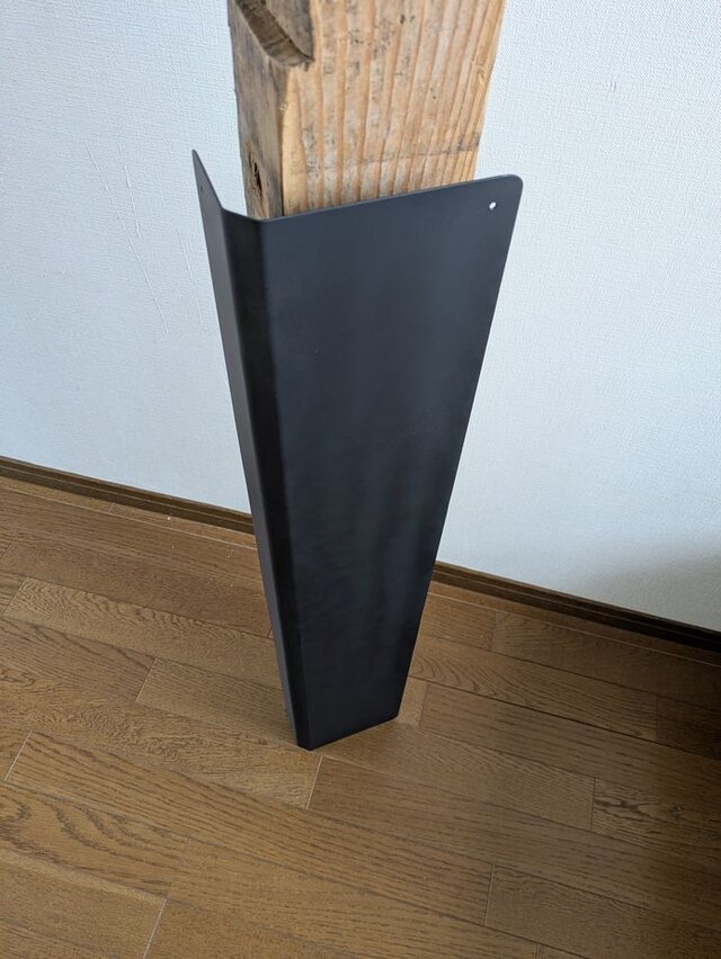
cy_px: 480
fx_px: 694
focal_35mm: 25
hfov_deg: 54.9
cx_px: 360
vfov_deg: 69.4
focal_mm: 5.43
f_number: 1.89
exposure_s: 1/25
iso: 94
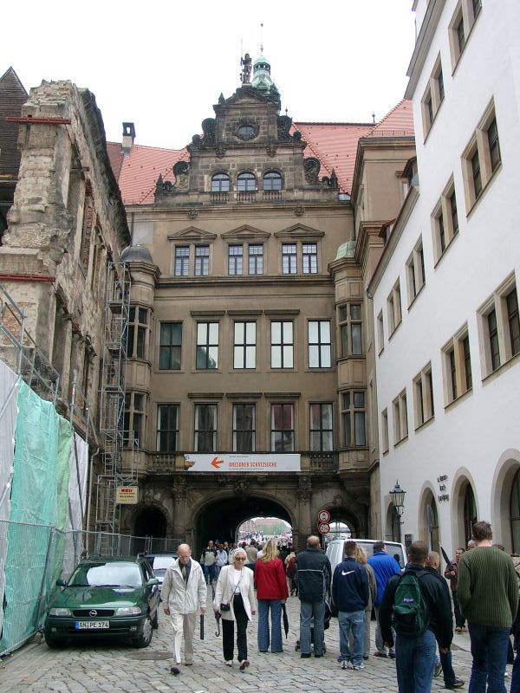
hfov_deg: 41.8
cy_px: 346
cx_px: 260
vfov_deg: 54.0
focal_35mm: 34
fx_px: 681
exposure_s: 1/134
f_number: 4
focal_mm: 7.13
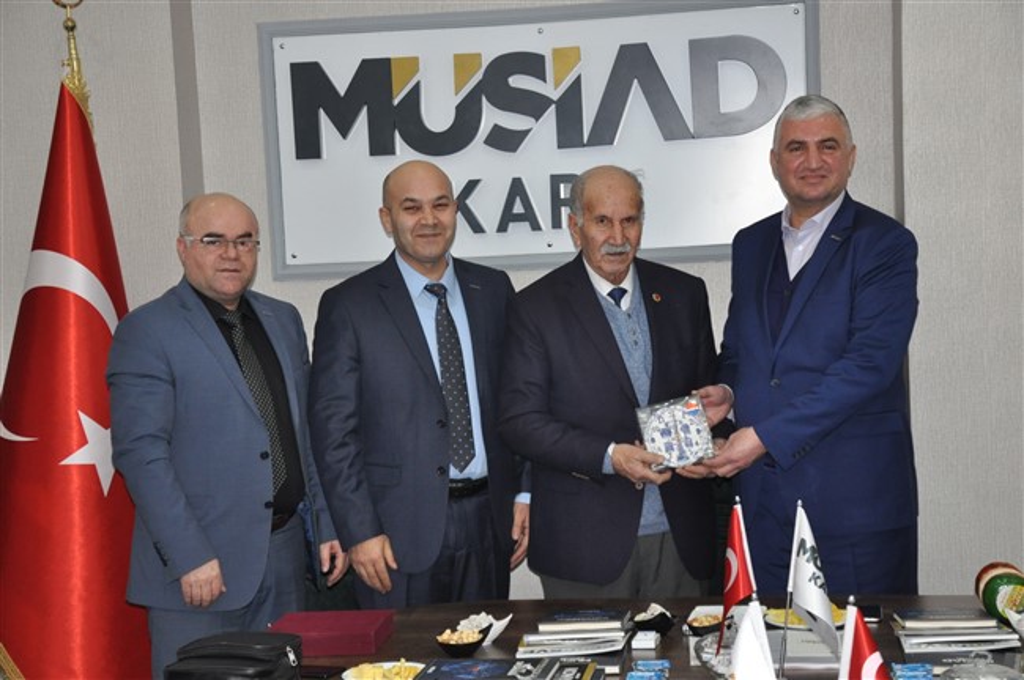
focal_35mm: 75
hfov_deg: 27.0
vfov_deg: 18.1
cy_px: 340
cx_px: 512
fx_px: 2131
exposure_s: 1/60
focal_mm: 50
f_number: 5
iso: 1250
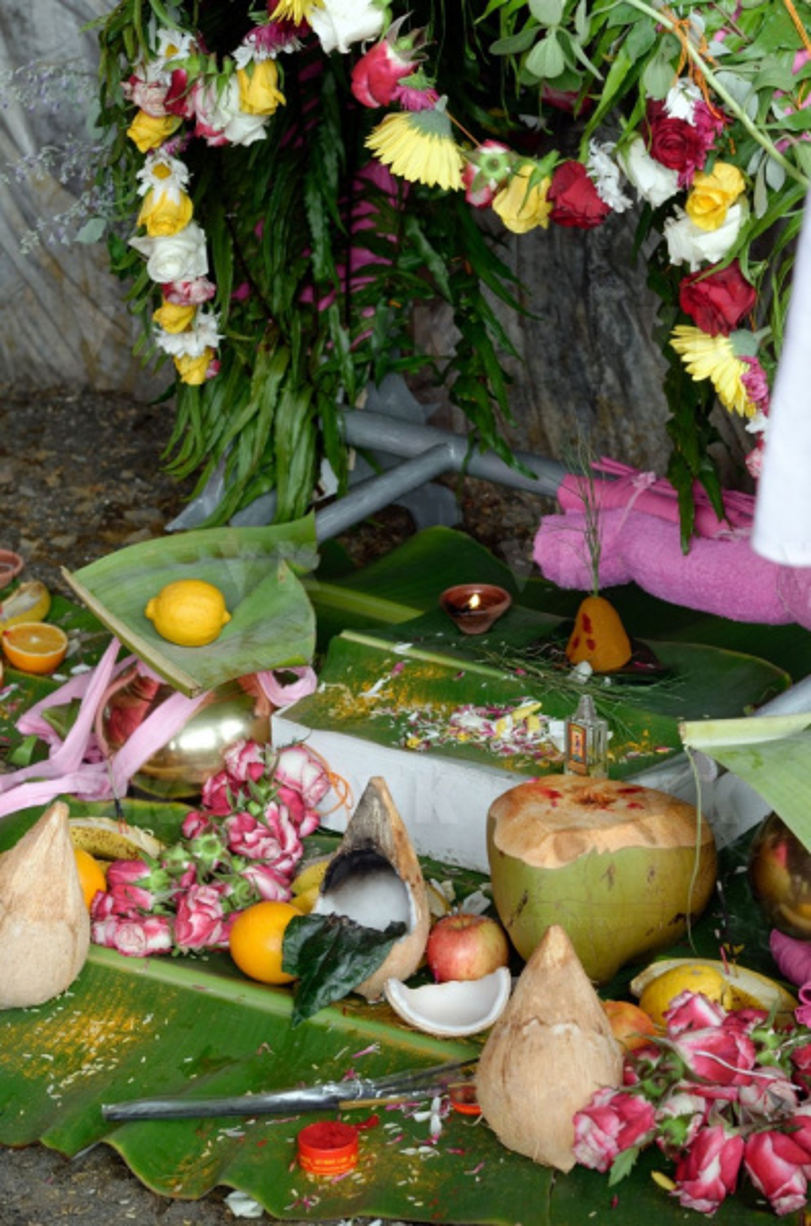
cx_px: 406
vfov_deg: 19.5
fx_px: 3566
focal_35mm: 105
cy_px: 613
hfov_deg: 13.0
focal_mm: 70
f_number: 5.6
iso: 400
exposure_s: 1/125
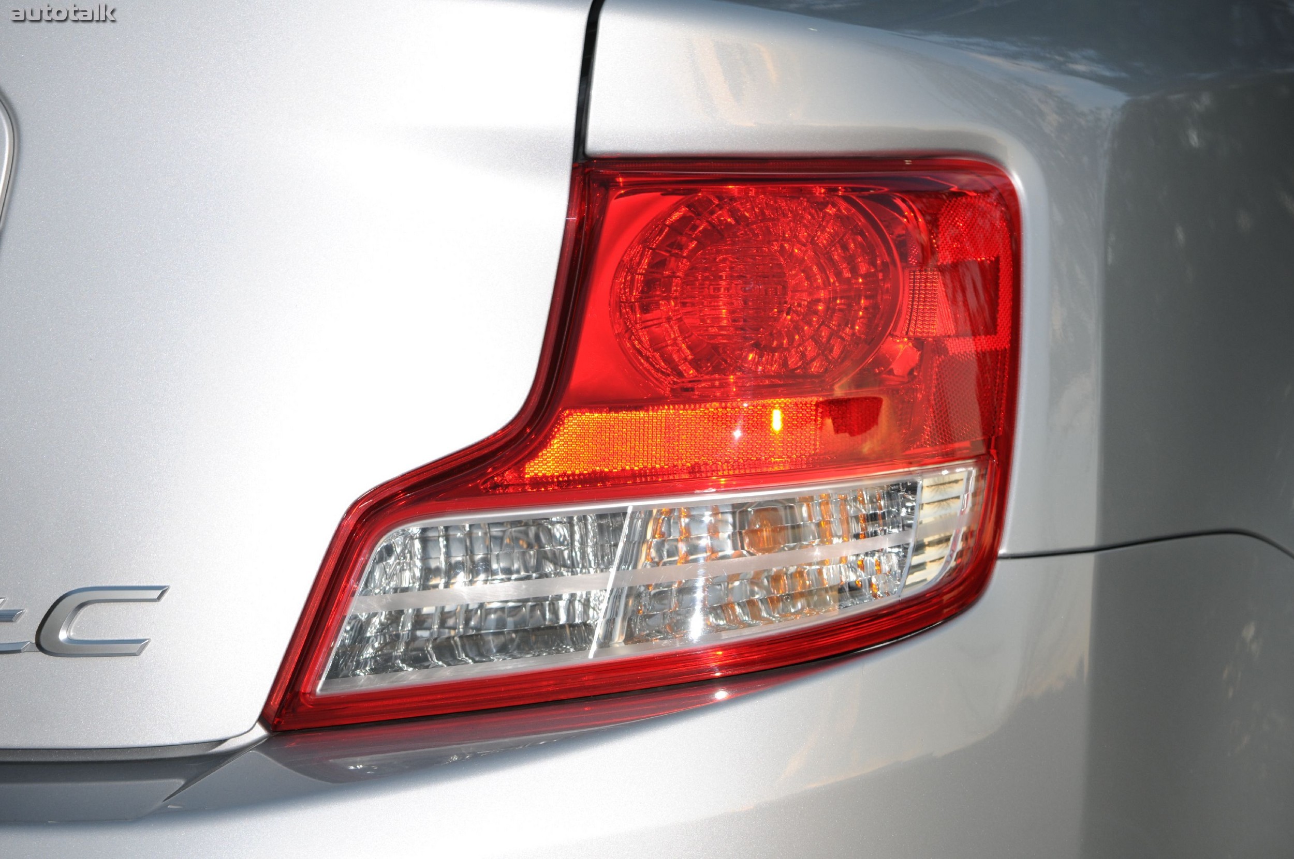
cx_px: 647
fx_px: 4847
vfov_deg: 10.1
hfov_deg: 15.2
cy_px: 430
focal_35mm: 135
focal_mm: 90
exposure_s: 1/60
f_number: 8
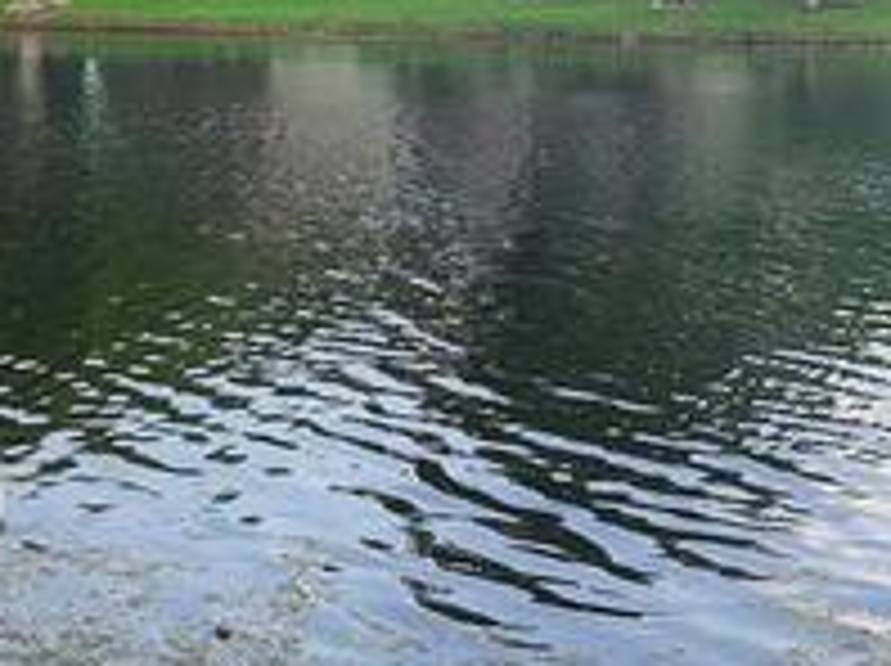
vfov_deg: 15.7
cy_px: 122
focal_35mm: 93
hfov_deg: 20.3
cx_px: 936
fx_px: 2391
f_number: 1.8
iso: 12
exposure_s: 1/206
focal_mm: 6.4
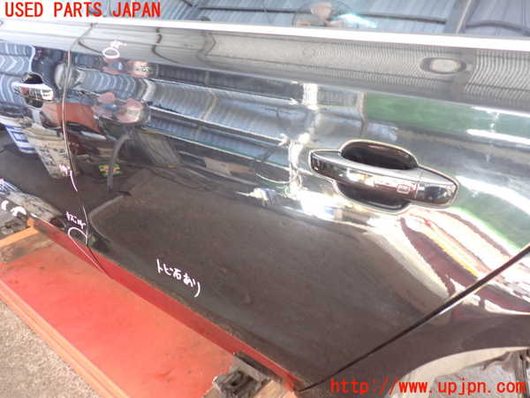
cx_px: 265
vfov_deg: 46.8
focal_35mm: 30
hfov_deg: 60.0
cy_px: 199
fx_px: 459
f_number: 2.3
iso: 320
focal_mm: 5.4
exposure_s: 1/30
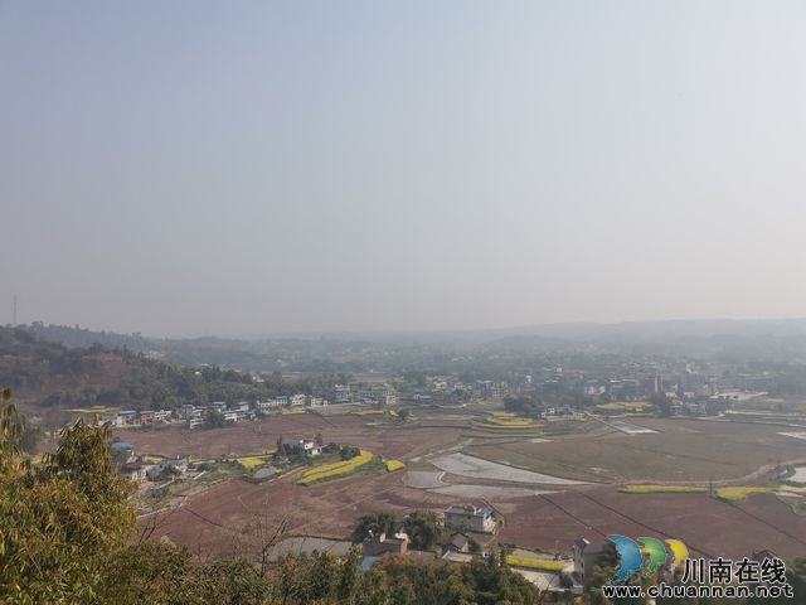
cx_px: 403
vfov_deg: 53.1
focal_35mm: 26
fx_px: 605
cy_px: 302
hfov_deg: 67.3
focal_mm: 4.75
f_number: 1.8
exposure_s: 1/2262
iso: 50
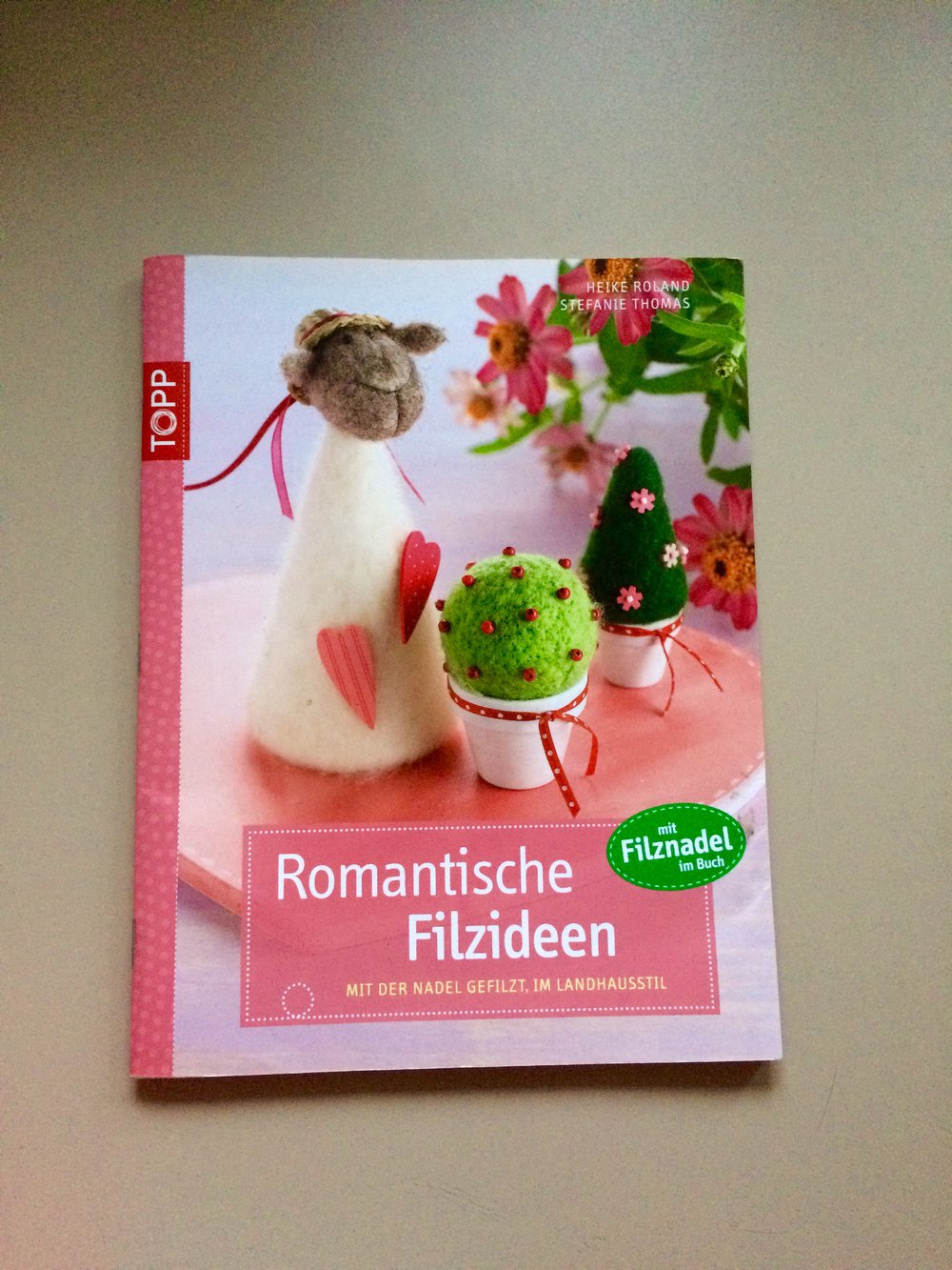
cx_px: 476
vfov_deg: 61.7
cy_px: 635
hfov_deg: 48.2
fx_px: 1063
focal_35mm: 29
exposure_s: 1/17
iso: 320
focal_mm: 4.15
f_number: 2.2
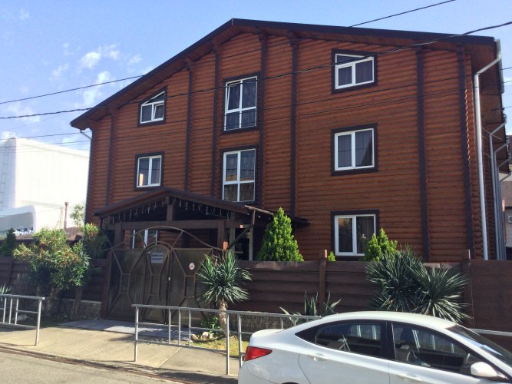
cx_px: 256
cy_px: 192
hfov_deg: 58.4
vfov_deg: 45.4
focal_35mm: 31
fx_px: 458
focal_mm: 3.3
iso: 25
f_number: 2.4
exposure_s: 1/637
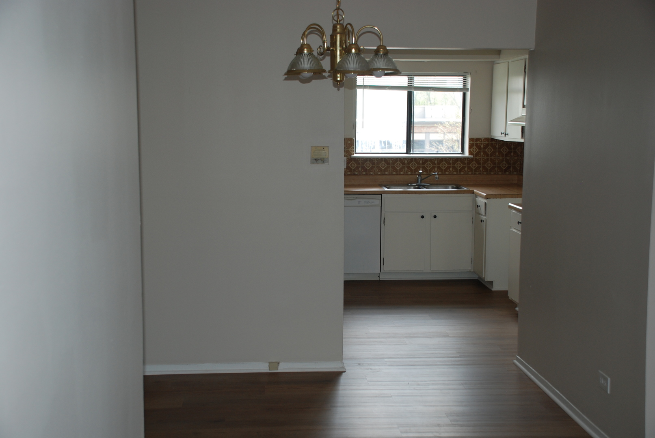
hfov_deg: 41.1
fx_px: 874
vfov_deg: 28.2
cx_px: 328
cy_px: 219
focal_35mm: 48
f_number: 4.2
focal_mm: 32
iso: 200
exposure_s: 1/60
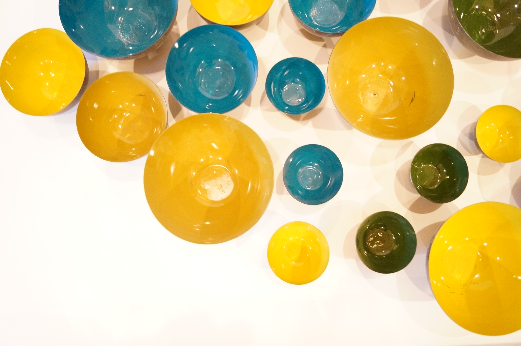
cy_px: 173
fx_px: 390
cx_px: 260
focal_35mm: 27
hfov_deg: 67.5
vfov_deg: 47.8
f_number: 3.5
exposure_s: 1/15
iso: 3200
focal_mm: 18
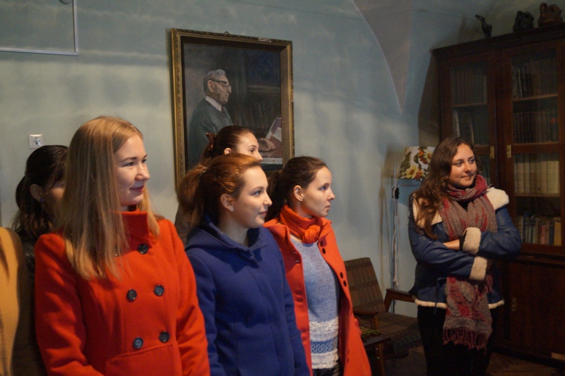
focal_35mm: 36
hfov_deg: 53.1
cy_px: 188
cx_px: 282
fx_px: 565
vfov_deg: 36.9
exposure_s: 1/25
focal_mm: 24
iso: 3200
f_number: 4
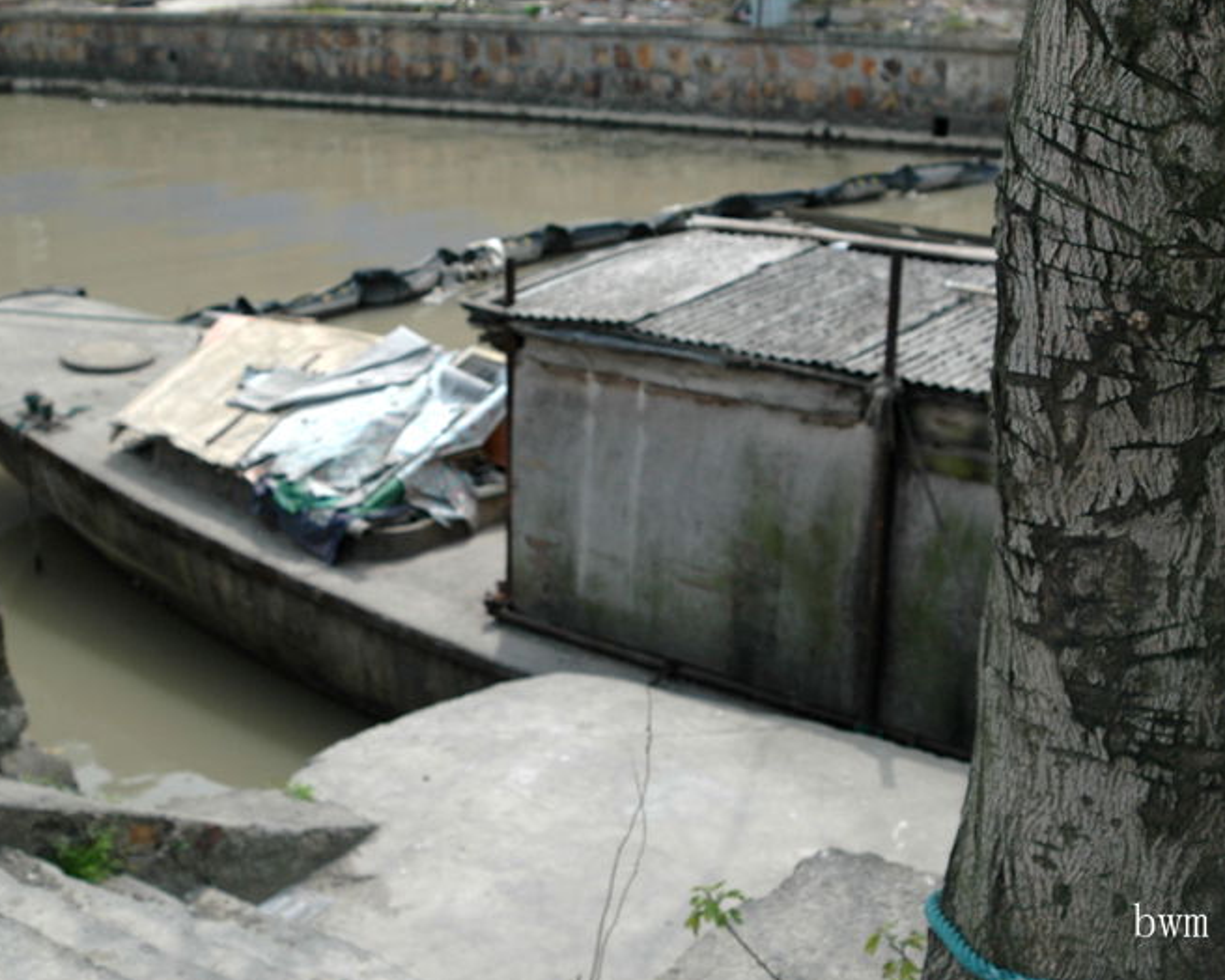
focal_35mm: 48
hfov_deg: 38.7
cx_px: 525
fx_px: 1741
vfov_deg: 31.5
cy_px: 488
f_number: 5.6
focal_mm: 28
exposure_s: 1/1000
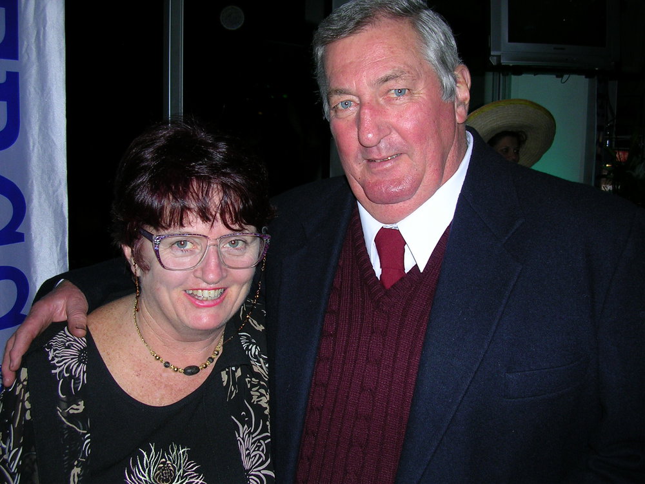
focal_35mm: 38
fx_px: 708
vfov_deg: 37.7
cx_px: 322
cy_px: 242
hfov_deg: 49.0
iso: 50
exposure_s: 1/60.1
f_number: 2.8
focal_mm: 5.8
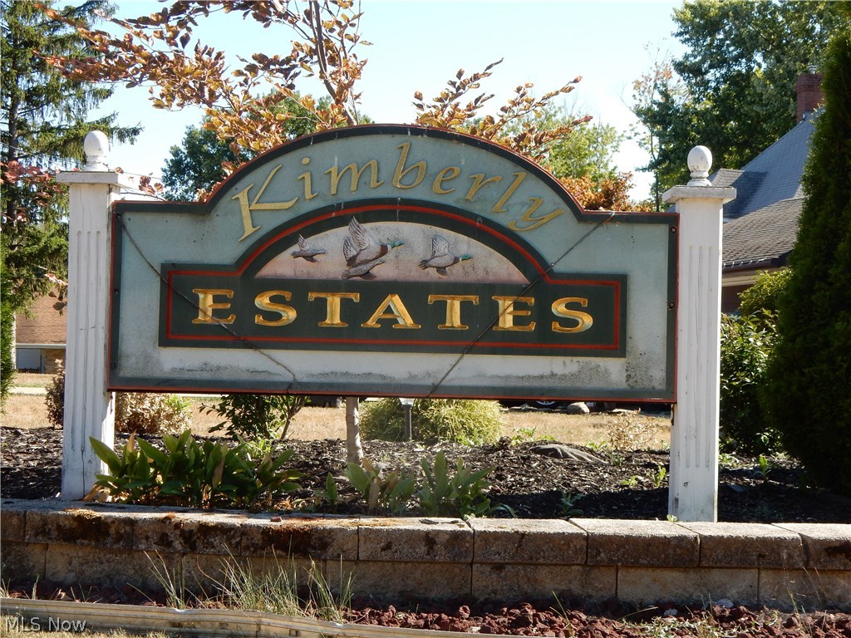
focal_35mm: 71
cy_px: 319
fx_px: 1745
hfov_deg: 27.4
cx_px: 426
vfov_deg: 20.7
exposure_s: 1/250
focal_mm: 12.6
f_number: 4.8
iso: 125
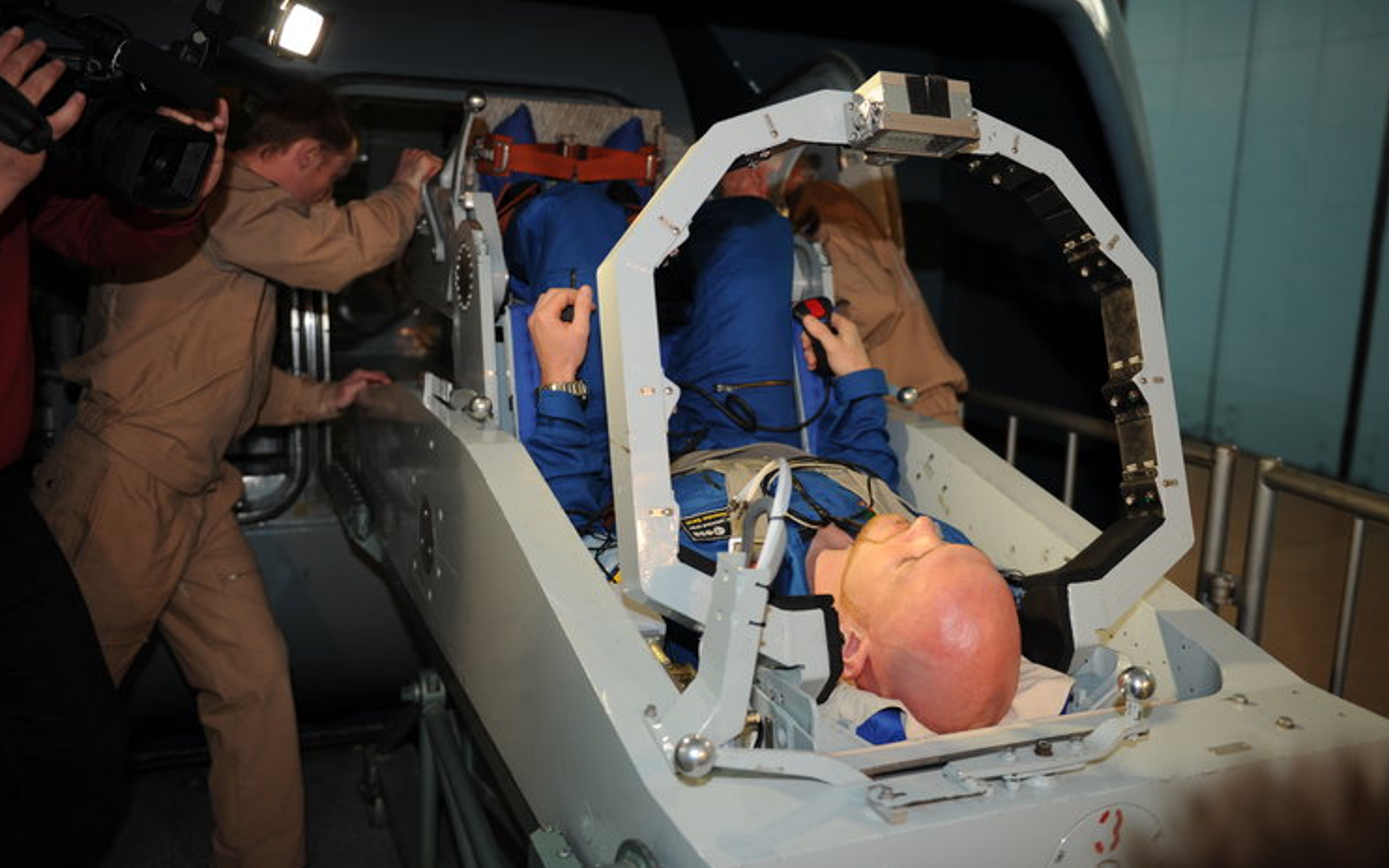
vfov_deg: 38.3
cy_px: 419
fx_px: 1249
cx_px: 697
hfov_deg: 58.1
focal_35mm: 33
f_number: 2.8
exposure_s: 1/100
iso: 800
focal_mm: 32
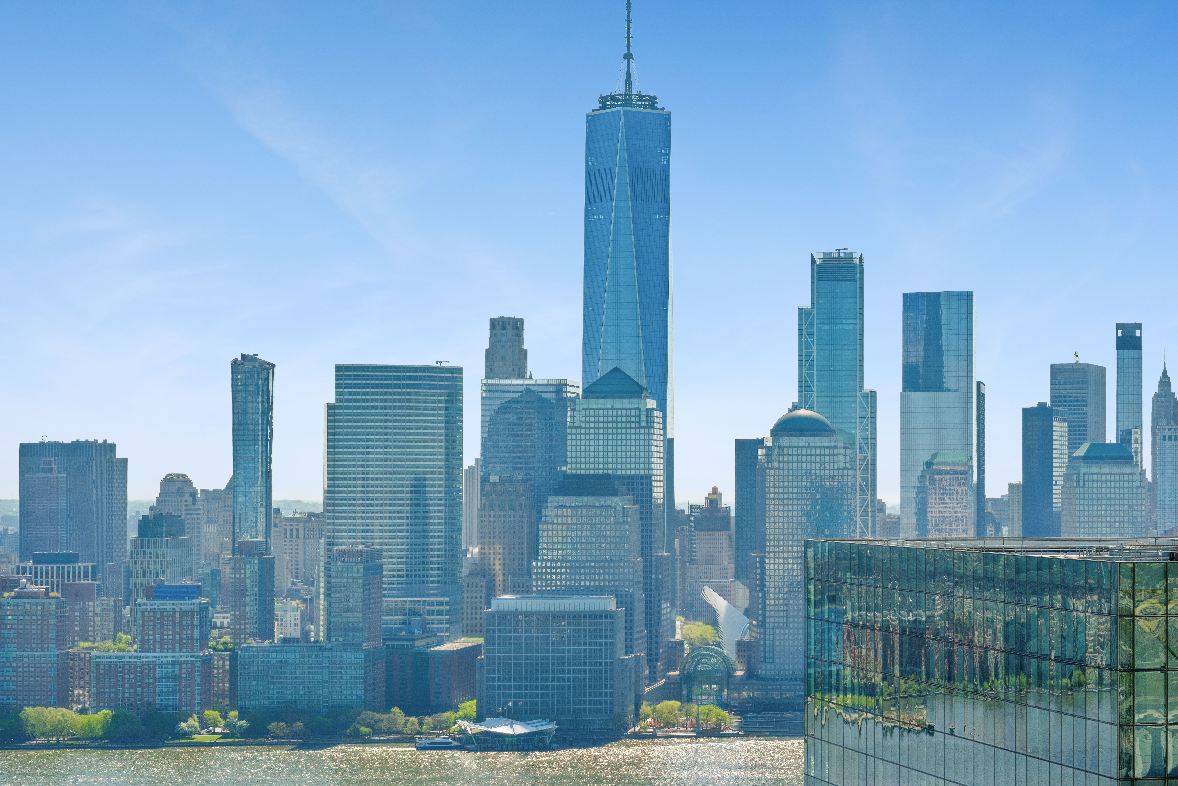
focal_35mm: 84
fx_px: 2748
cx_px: 589
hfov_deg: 24.2
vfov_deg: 16.3
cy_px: 393
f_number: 8
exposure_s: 1/900
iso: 125
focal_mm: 56
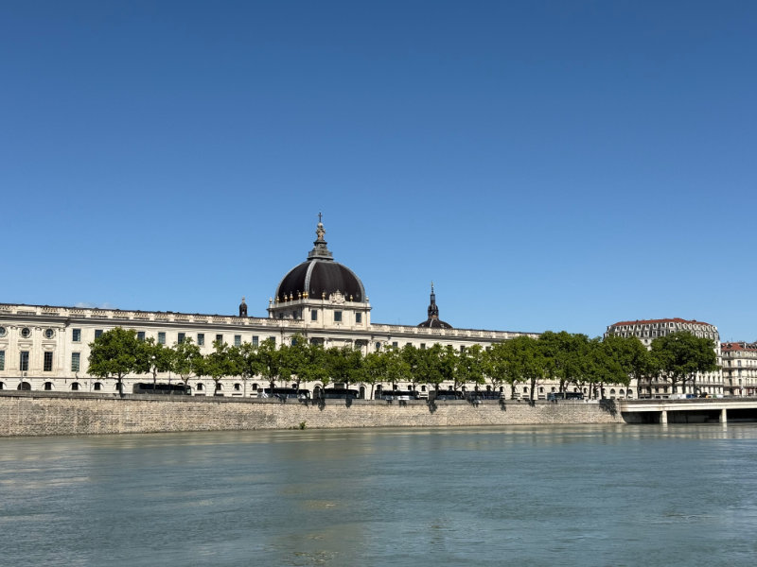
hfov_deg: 39.7
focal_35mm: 48
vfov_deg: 30.3
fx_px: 1050
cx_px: 378
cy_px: 284
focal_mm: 6.8
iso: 64
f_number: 1.8
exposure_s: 1/7874
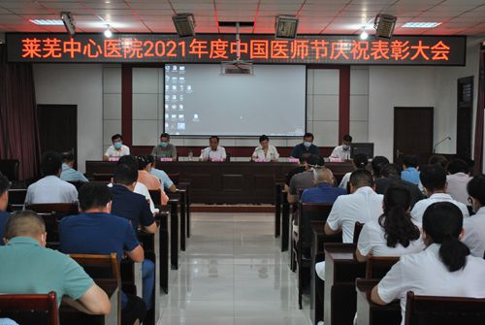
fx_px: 729
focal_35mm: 54
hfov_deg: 36.8
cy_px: 162
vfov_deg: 25.1
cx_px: 242
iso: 400
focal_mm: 36
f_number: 5
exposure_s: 1/25
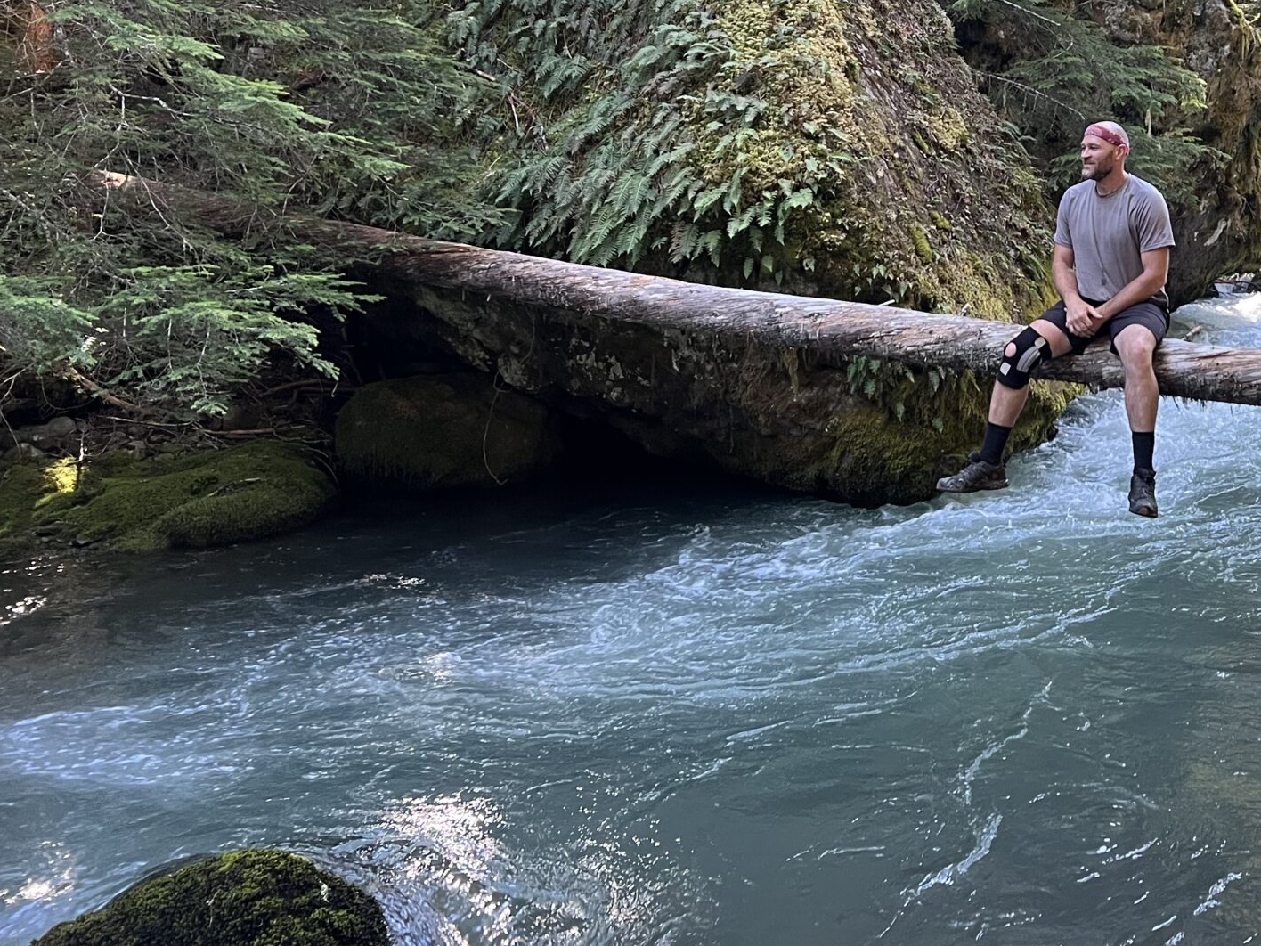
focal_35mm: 47
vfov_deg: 29.9
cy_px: 148
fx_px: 1712
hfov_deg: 38.6
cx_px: 1046
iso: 125
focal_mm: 5.7
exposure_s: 1/91
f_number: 1.5
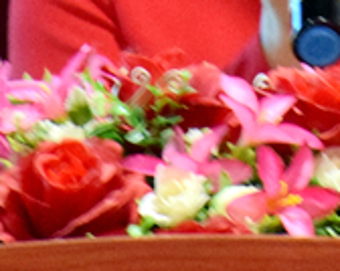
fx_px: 9438
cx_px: 342
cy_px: -132
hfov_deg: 2.1
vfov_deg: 1.6
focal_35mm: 939
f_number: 5.6
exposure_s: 1/60
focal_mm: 140
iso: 3200
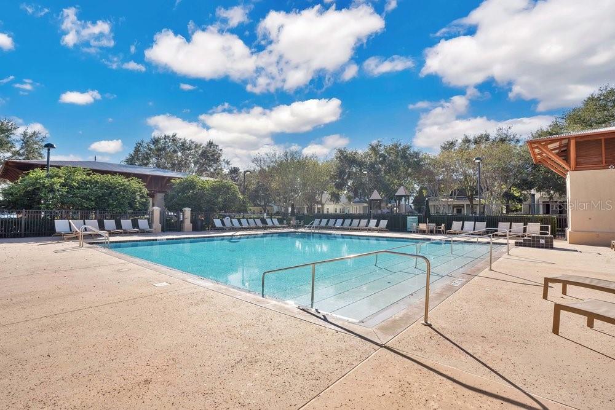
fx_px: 273
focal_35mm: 16
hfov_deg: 96.7
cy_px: 205
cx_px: 308
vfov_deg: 73.8
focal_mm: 16
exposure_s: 1/200
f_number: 10
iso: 100
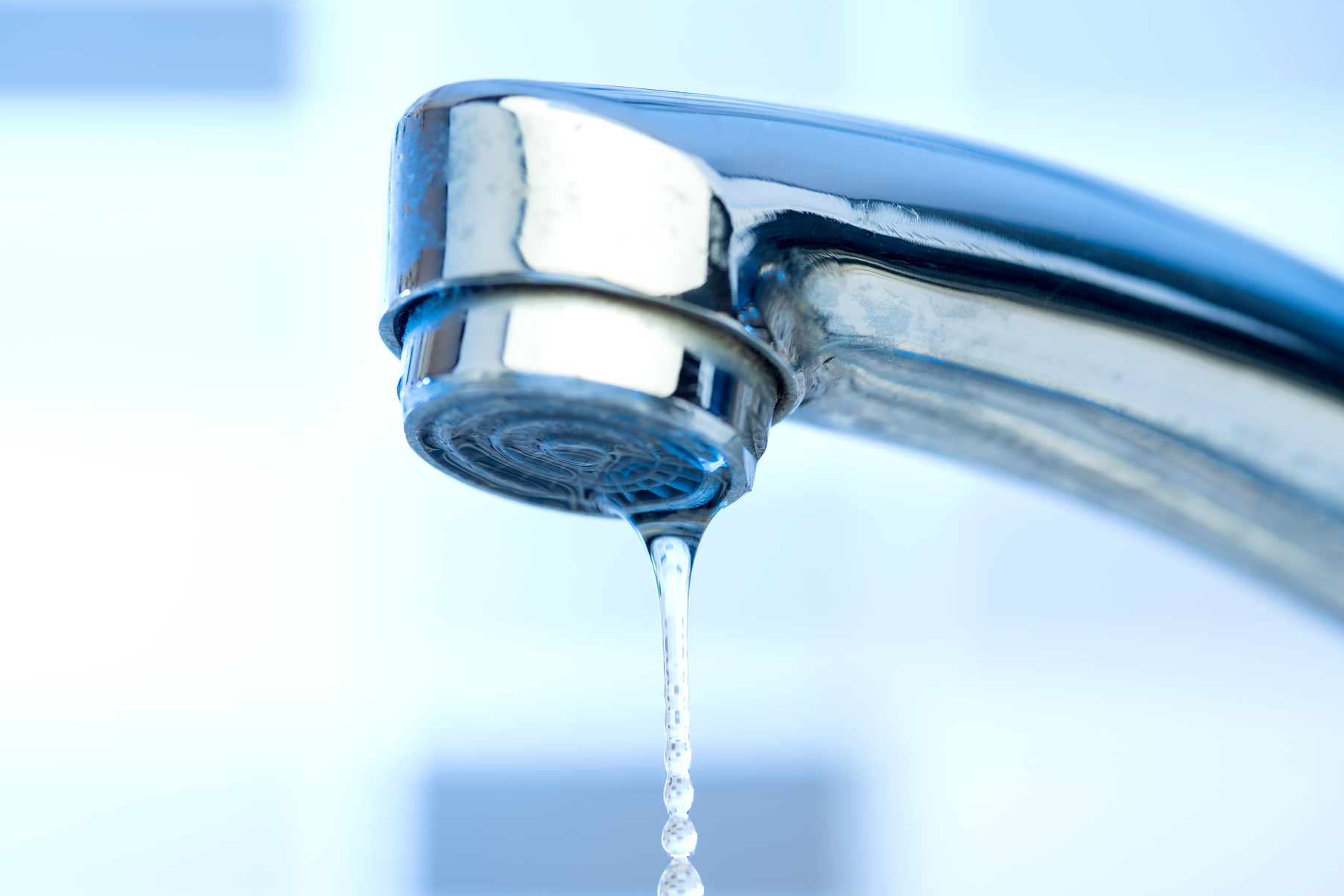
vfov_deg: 11.1
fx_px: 4592
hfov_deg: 16.7
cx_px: 652
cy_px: 475
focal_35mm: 123
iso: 100
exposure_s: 1/200
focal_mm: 105
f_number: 8
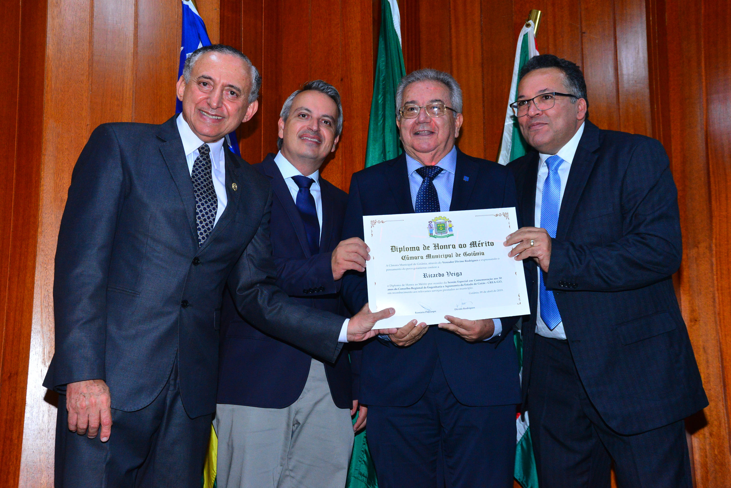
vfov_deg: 28.1
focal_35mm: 48
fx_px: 975
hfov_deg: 41.1
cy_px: 244
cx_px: 366
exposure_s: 1/125
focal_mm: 48
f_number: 6.3
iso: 3200
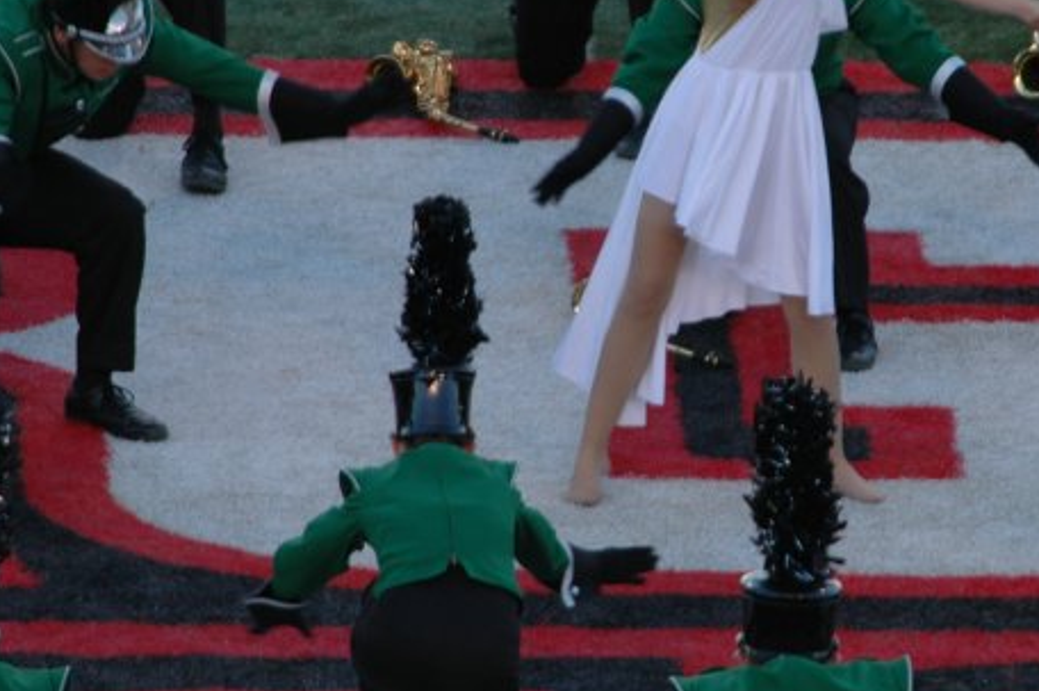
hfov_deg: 2.1
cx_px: 756
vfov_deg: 1.4
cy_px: 210
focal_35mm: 1001
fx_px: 28859
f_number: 5.6
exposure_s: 1/200
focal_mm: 380
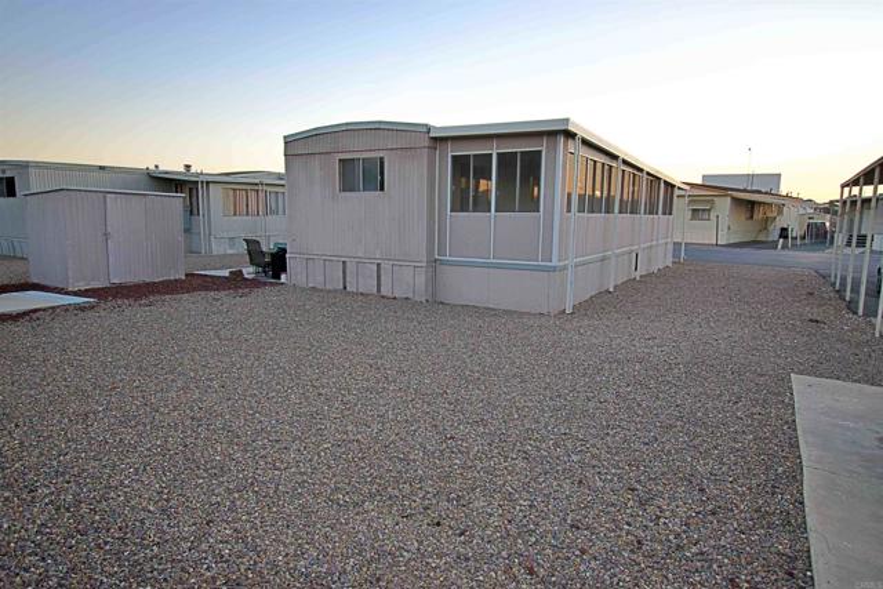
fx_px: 515
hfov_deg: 81.2
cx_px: 442
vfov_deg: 59.5
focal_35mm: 21
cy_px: 294
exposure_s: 1/80
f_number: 5
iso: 400
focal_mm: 14
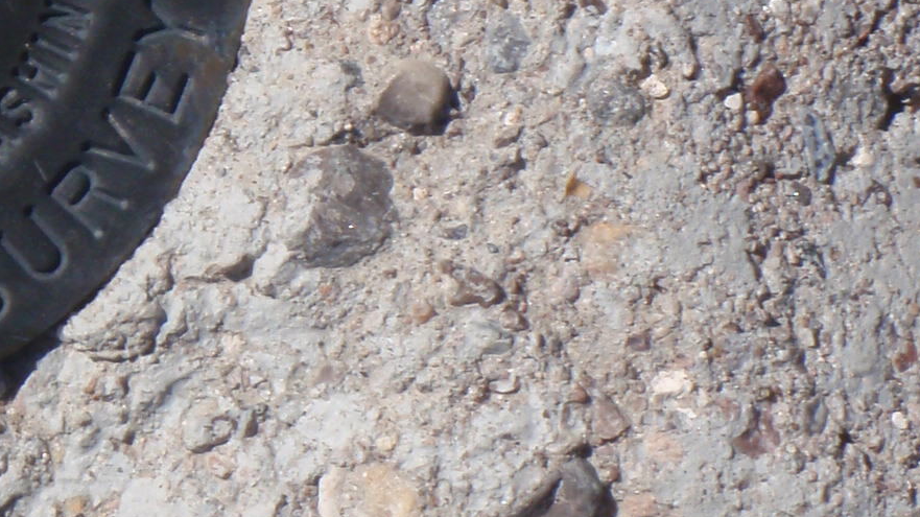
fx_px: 7877
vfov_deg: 3.8
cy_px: -105
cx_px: -269
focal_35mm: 323
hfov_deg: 6.6
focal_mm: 18.2
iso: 64
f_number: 7.1
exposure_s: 1/250
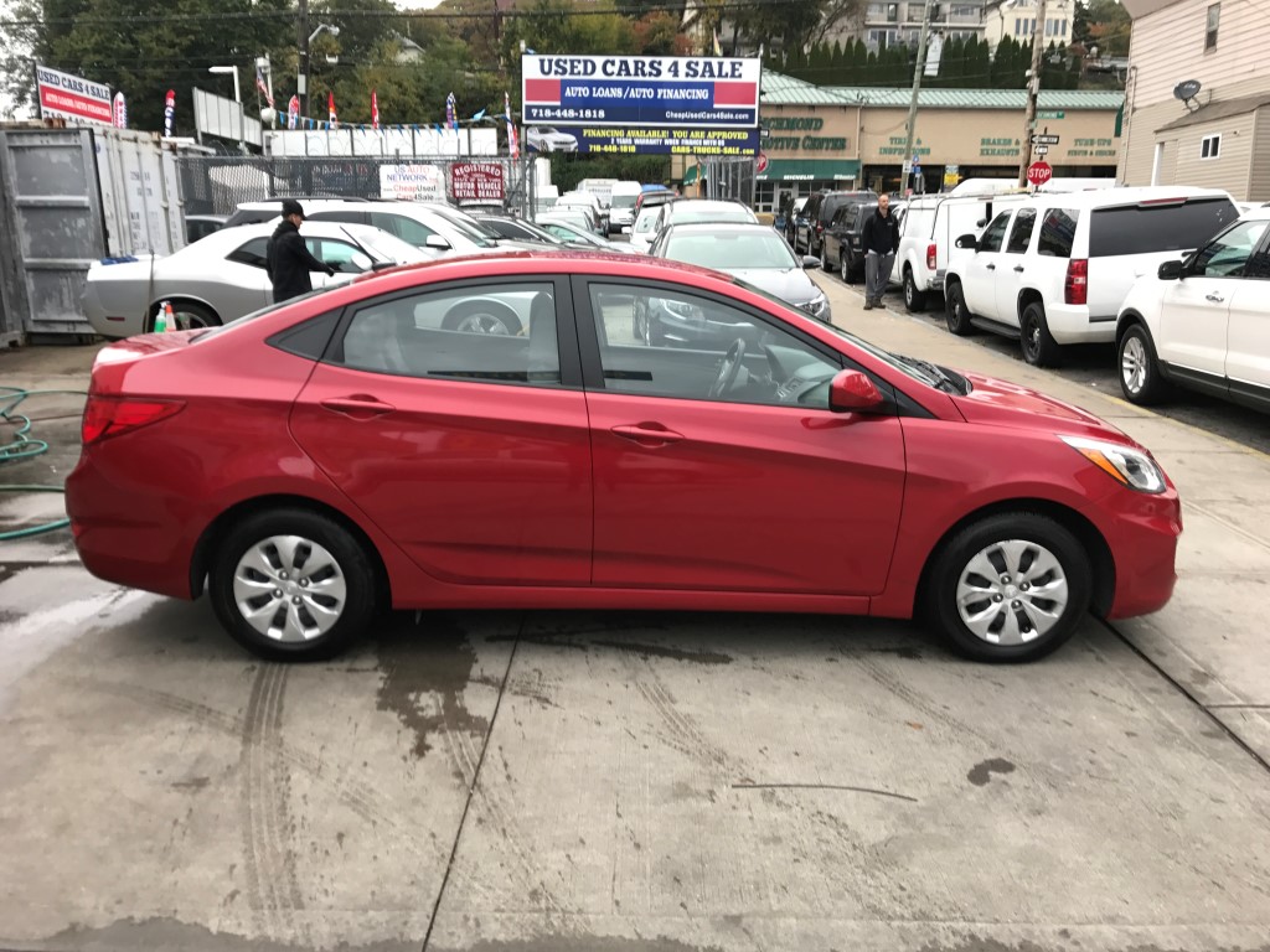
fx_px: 1027
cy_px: 476
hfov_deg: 63.4
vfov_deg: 49.7
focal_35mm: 28
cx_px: 635
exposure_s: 1/120
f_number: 1.8
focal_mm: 3.99
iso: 25
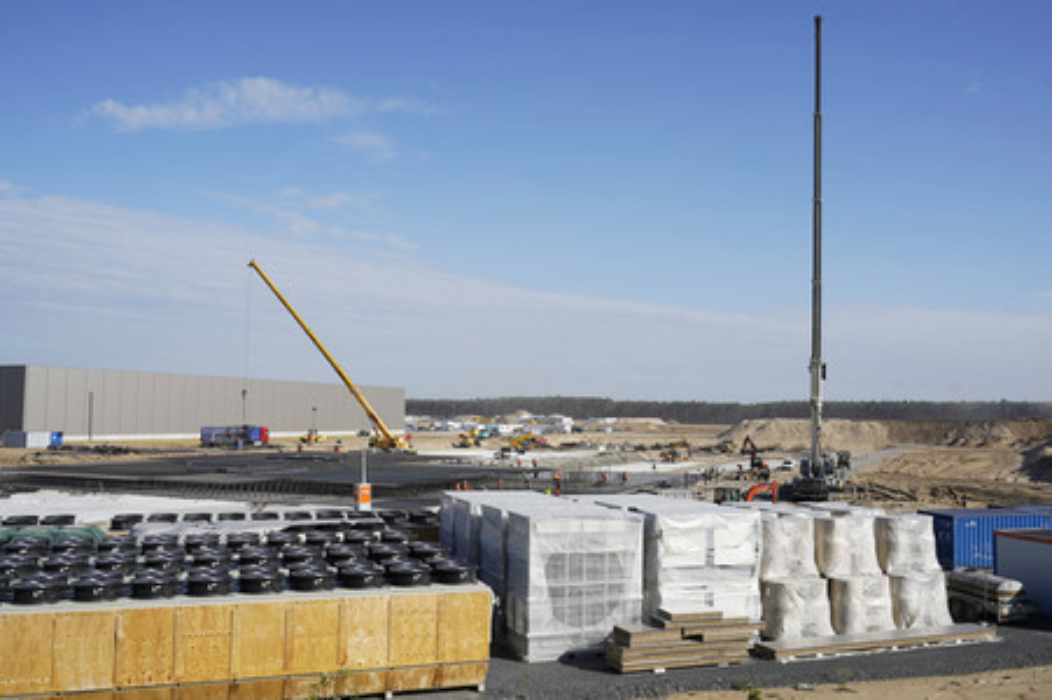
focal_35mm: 32
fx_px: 934
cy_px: 350
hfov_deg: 58.8
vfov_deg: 41.1
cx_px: 526
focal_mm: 32
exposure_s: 1/640
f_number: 8
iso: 100
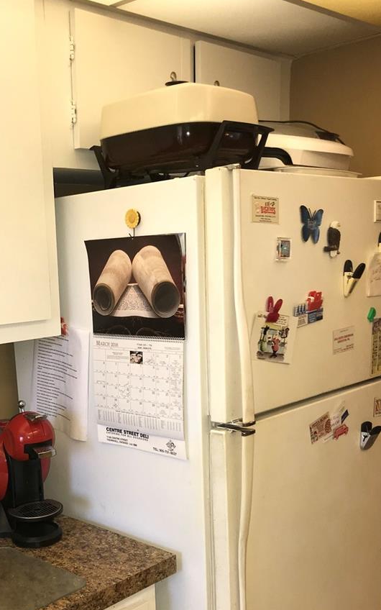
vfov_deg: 46.3
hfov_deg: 30.1
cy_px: 414
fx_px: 698
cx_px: 99
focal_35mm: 42
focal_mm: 3.99
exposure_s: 1/48
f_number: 1.8
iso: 20
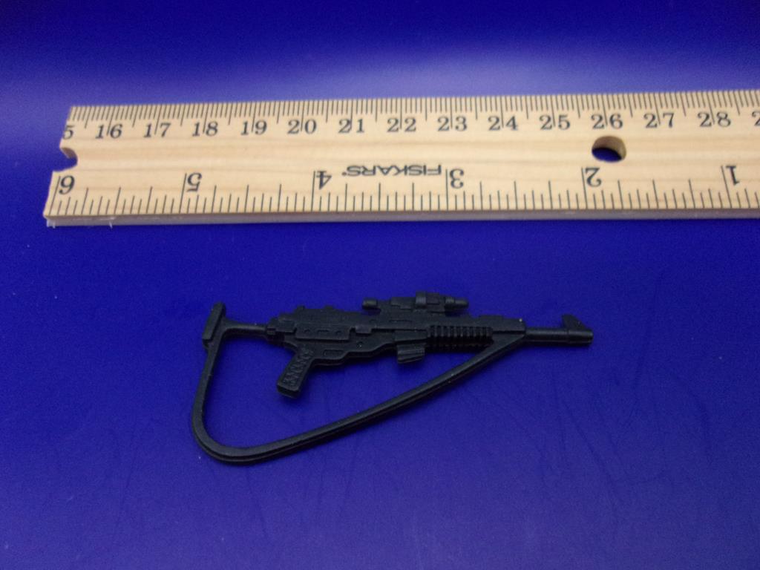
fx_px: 593
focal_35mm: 27
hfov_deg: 65.3
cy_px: 285
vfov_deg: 51.4
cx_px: 380
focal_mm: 4.9
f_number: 3
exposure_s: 1/17
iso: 417
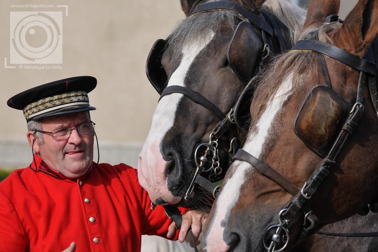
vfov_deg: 6.3
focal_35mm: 218
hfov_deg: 9.5
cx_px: 189
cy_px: 126
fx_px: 2284
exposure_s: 1/1600
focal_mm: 145
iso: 400
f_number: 5.6
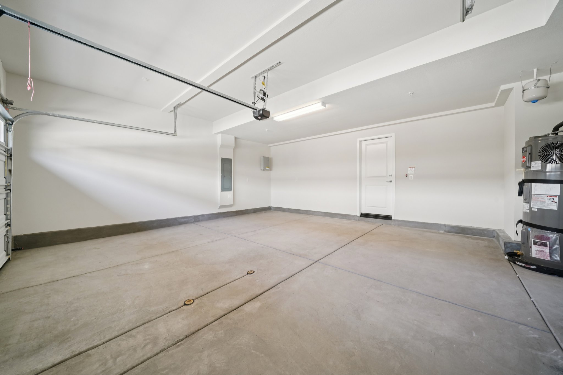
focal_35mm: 12
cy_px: 188
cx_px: 282
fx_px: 188
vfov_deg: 90.0
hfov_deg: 112.6
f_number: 8
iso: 400
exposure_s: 1/15
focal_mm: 12
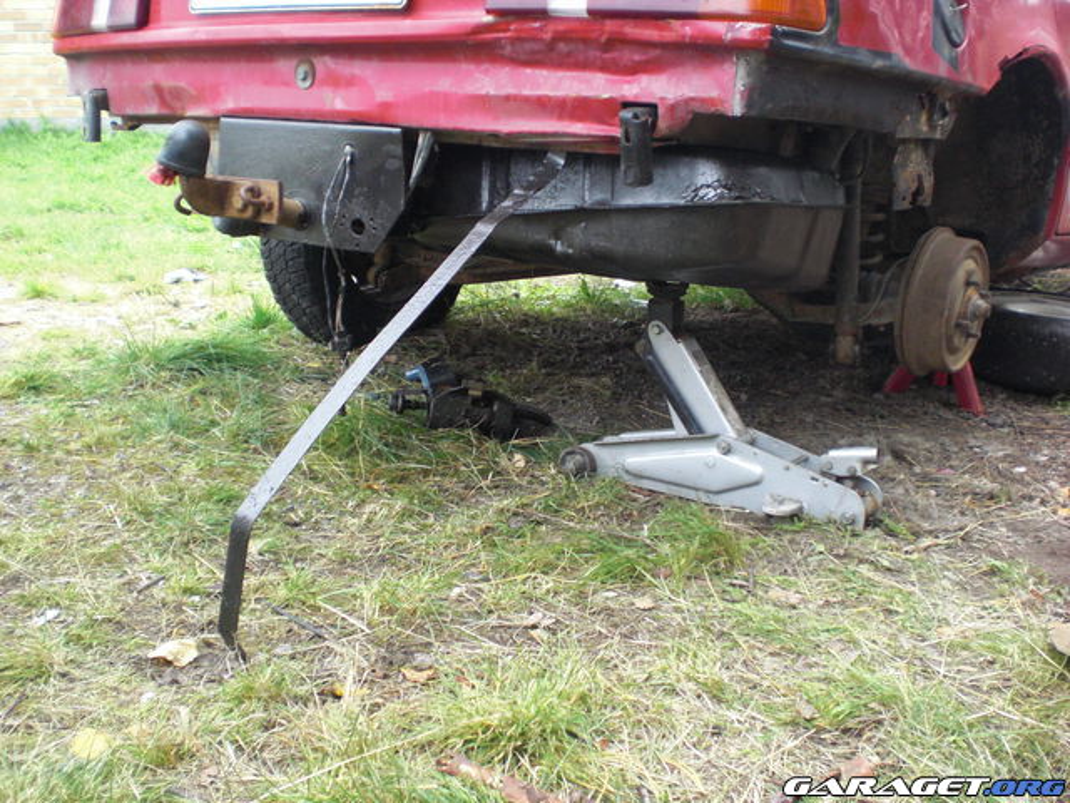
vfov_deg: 37.7
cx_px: 535
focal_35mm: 38
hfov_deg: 49.0
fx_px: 1175
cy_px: 402
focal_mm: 6.3
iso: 200
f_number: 3.1
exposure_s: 1/80
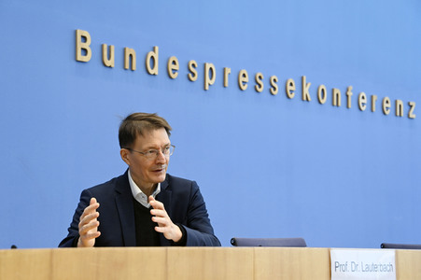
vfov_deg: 18.9
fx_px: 841
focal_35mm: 72
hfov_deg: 28.1
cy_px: 140
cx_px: 210
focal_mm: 72
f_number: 5.6
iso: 3200
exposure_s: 1/400
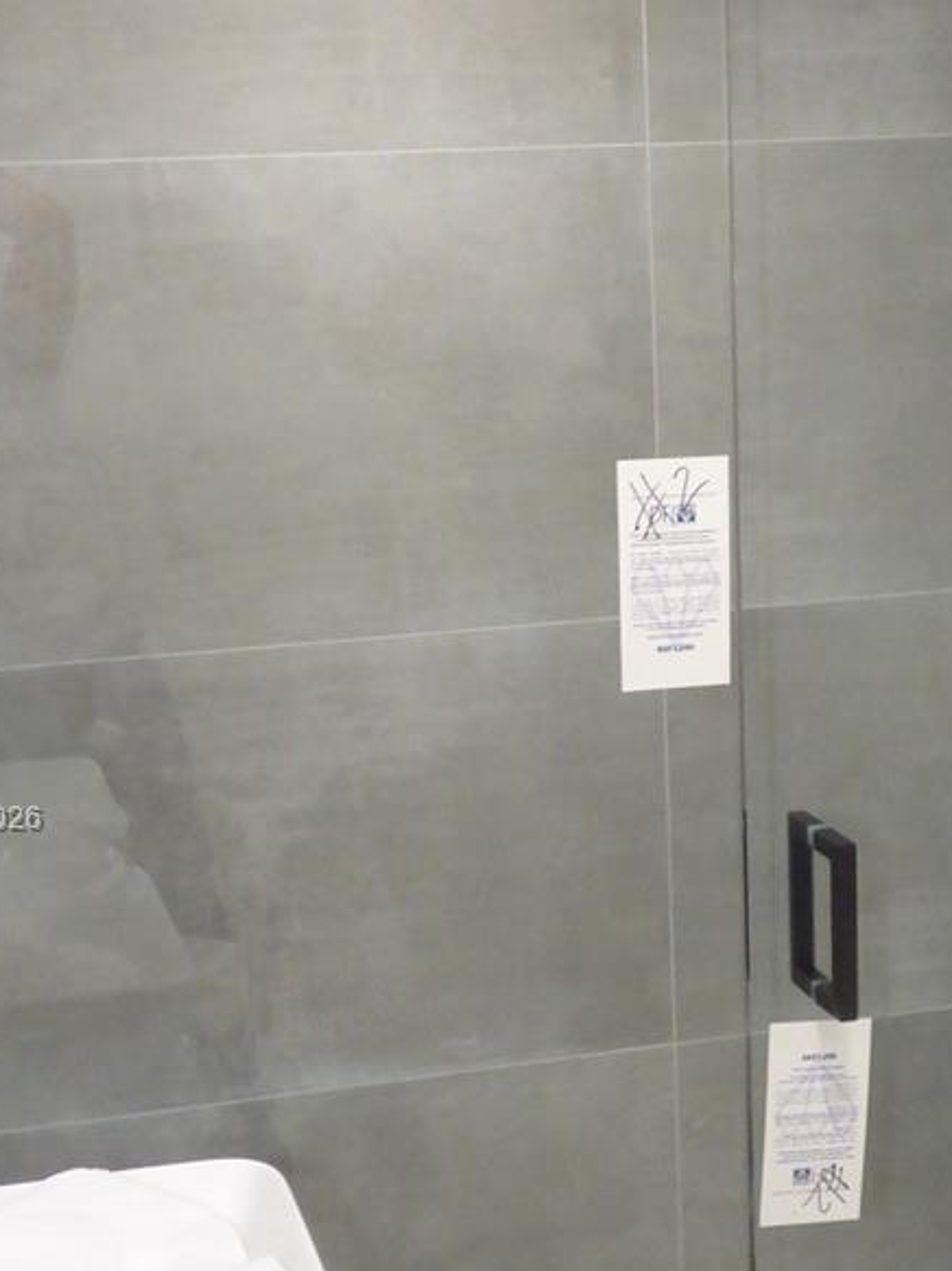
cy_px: 821
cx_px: 619
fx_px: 2422
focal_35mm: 66
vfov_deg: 29.2
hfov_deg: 22.2
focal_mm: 5.53
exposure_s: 1/60
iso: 500
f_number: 3.3
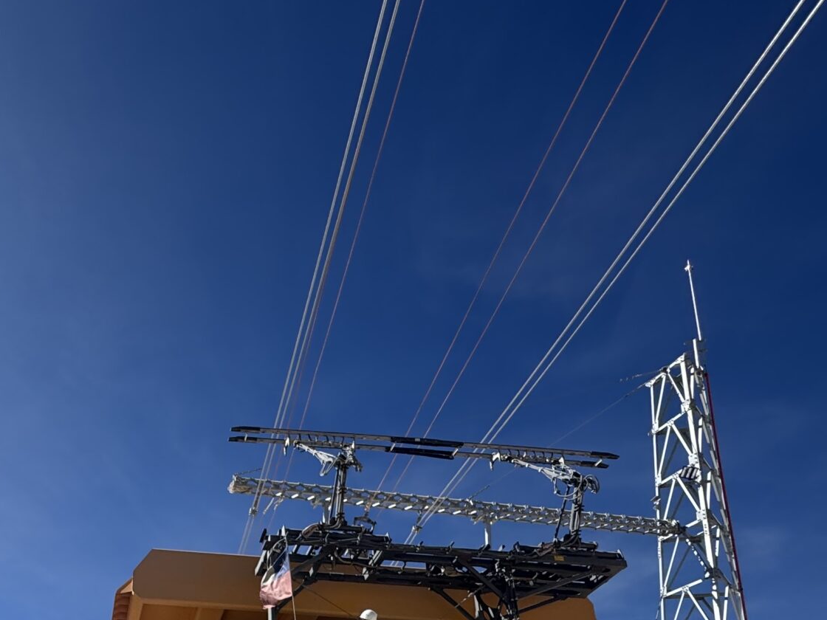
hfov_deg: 52.2
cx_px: 136
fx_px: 765
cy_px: 667
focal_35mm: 32
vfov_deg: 37.6
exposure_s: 1/1748
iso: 50
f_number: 2.2
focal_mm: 2.22
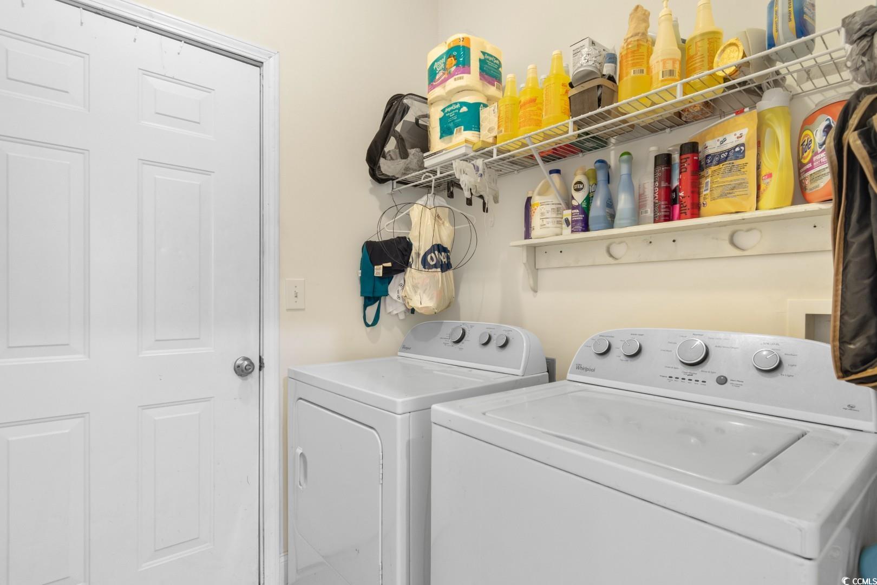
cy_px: 292
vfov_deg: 70.4
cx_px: 438
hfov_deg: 93.3
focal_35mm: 17
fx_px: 414
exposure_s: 1/1.25
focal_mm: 11.5
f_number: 4.8
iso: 100
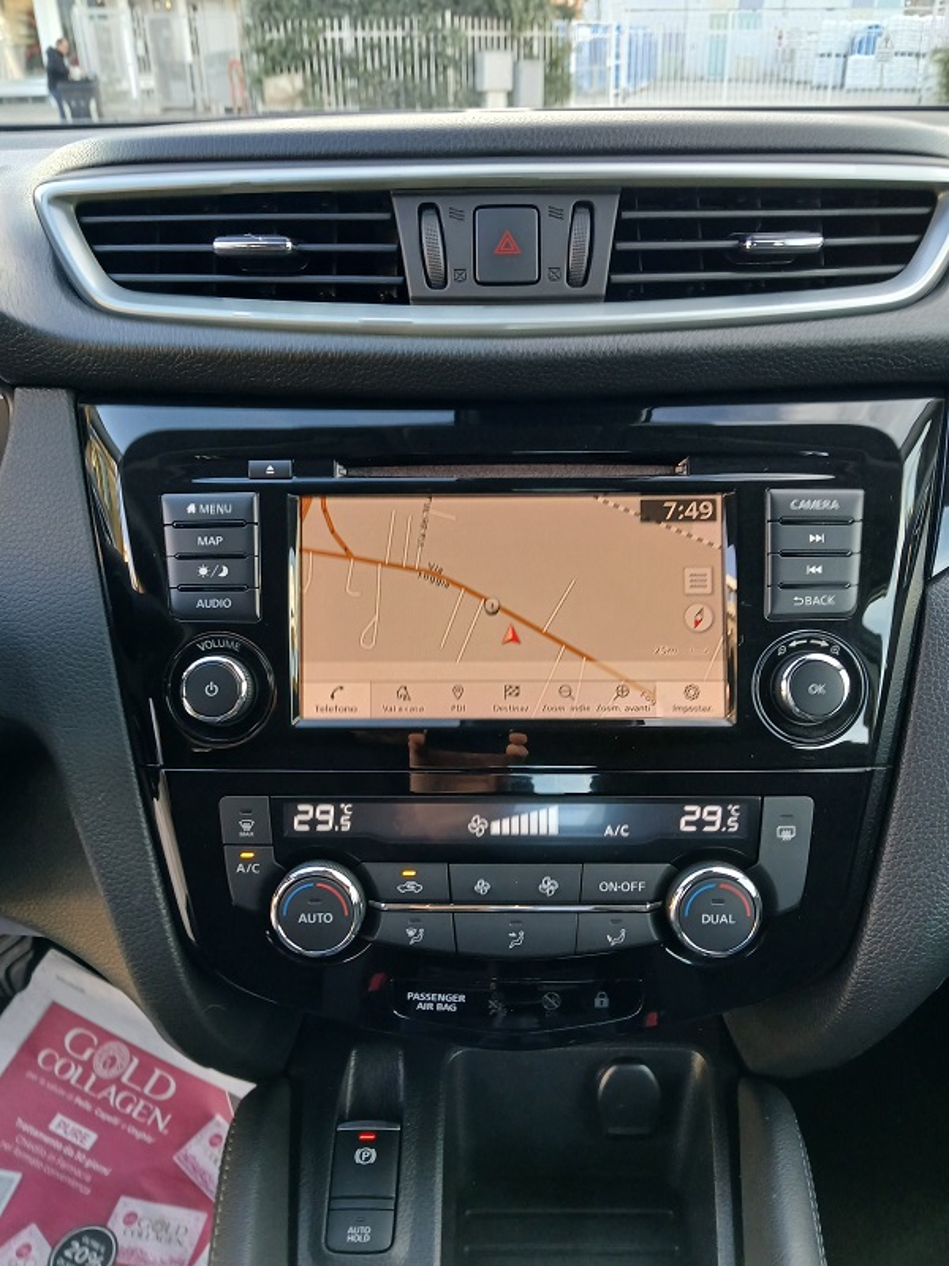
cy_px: 633
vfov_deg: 67.3
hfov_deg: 53.1
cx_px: 474
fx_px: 950
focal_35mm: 26
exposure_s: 1/50
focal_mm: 3.98
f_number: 1.8
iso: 80
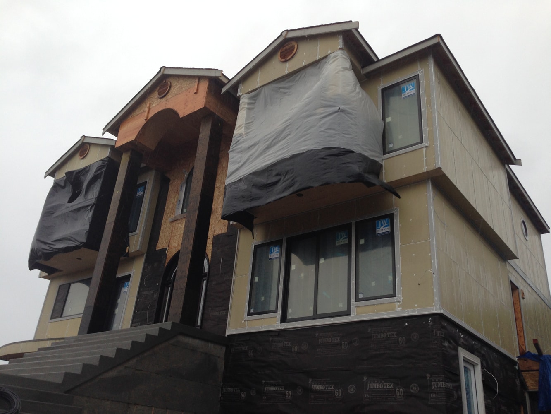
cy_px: 207
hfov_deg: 55.3
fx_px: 525
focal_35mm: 33
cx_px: 276
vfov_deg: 43.0
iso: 50
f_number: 2.4
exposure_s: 1/150
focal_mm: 4.12
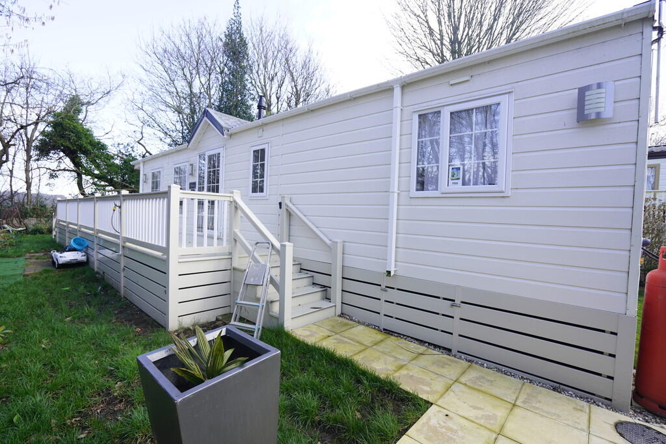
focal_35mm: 16
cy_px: 222
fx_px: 296
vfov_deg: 73.8
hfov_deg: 96.7
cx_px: 333
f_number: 5.6
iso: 100
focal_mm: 16
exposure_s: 1/60
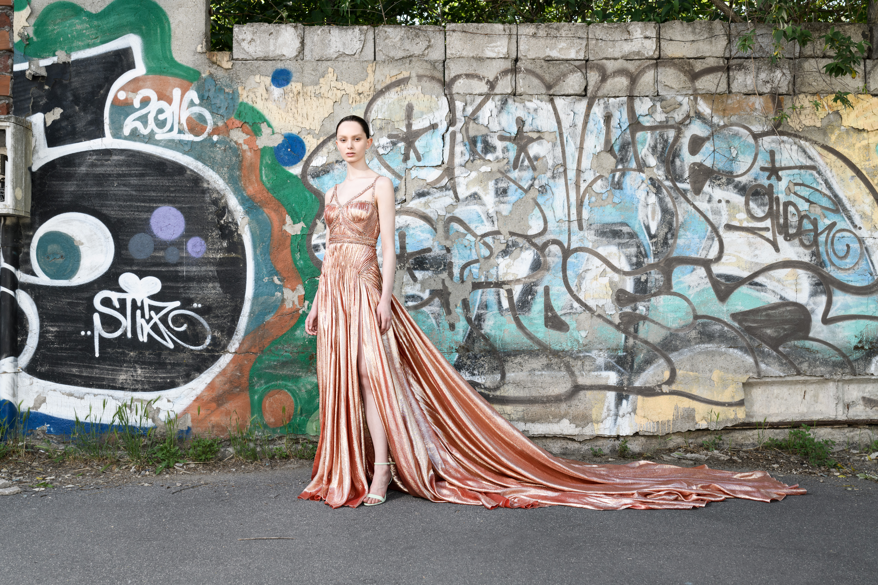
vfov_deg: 37.9
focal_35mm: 35
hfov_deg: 54.4
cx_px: 439
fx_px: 854
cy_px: 292
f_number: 10
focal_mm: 35
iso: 400
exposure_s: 1/250
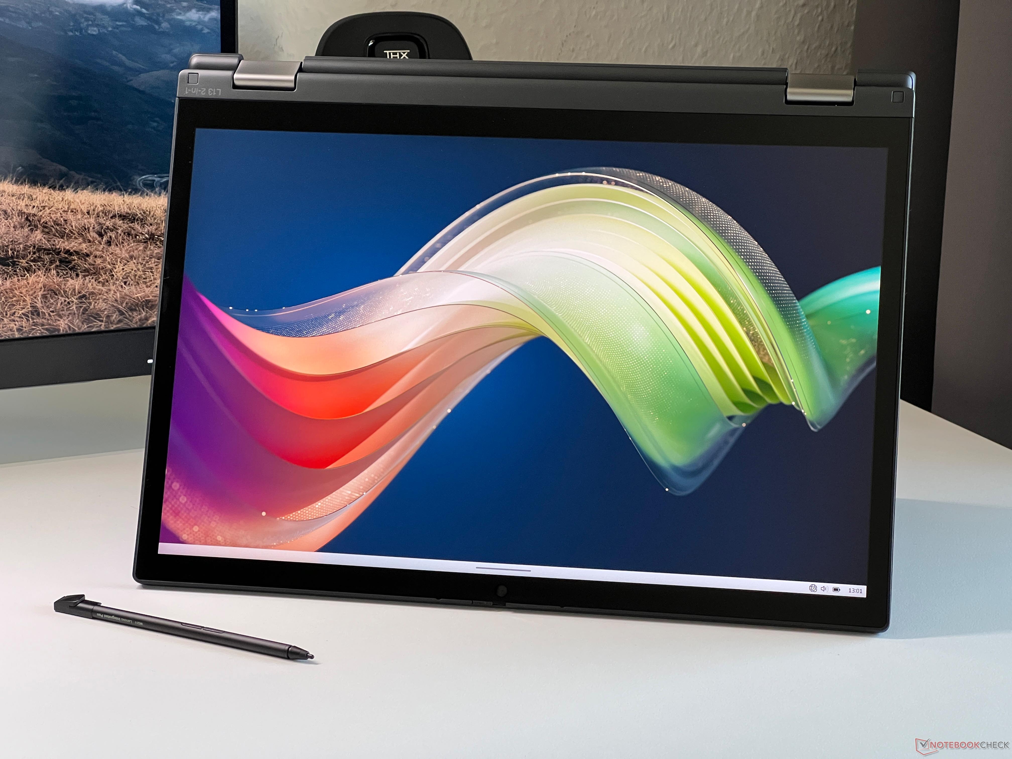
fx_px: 2251
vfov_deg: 19.1
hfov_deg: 25.3
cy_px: 380
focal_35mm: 77
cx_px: 506
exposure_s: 1/85
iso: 200
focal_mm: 9
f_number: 2.8
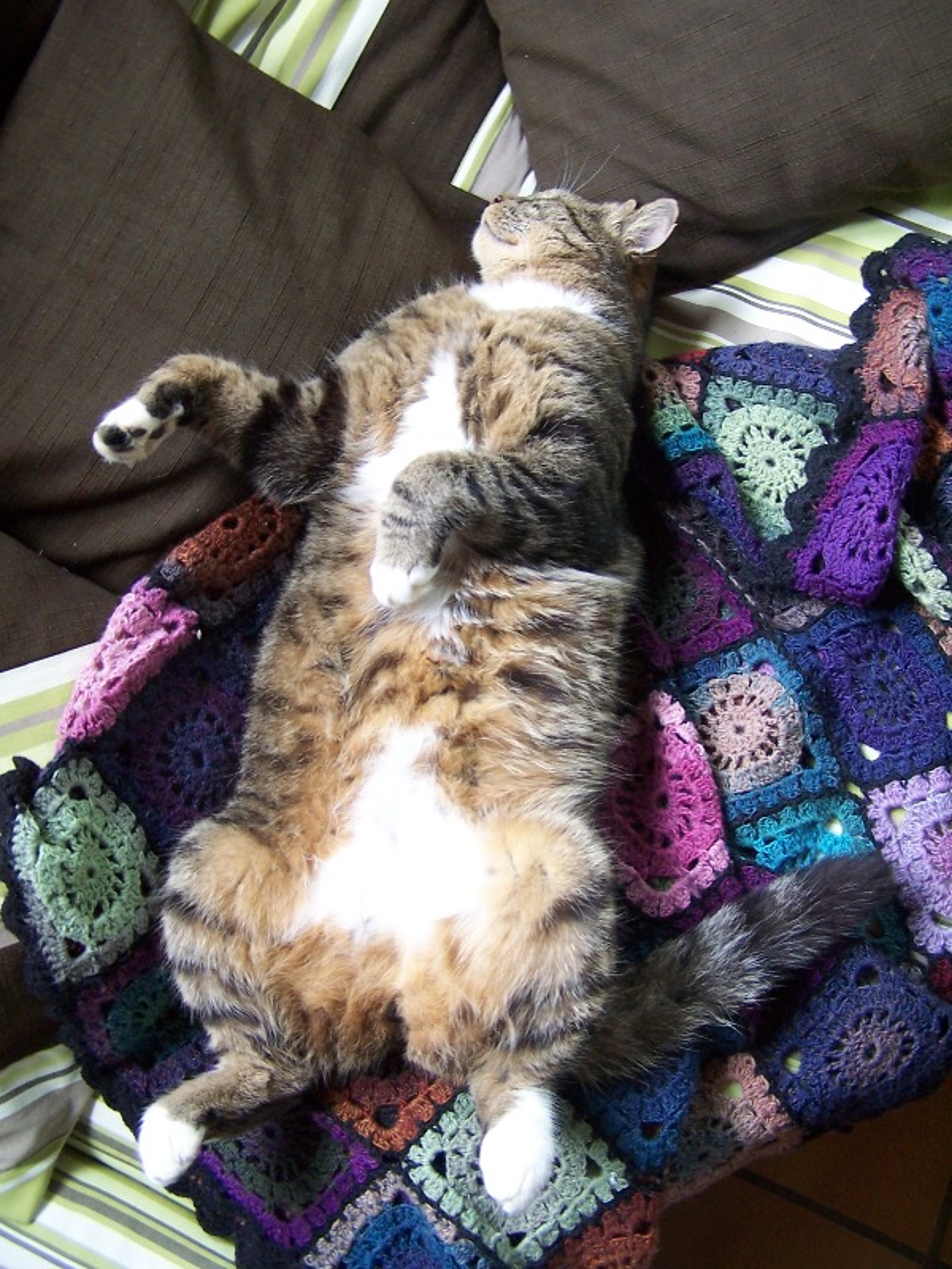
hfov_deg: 37.7
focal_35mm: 38
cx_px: 476
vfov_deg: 49.0
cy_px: 634
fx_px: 1393
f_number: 2.8
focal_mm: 6.3
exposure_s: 1/10
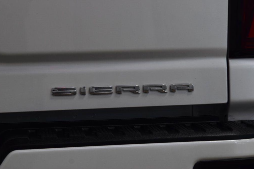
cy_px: 85
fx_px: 748
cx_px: 126
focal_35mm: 106
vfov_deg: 12.9
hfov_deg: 19.3
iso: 450
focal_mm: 70
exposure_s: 1/30
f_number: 7.1
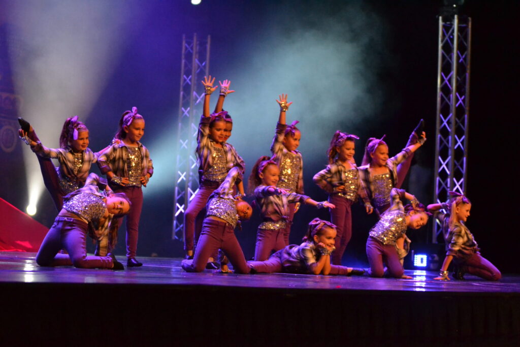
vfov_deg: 13.0
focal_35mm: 105
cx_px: 260
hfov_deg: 19.5
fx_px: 1517
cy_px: 174
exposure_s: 1/800
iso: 3200
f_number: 2.8
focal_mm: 70
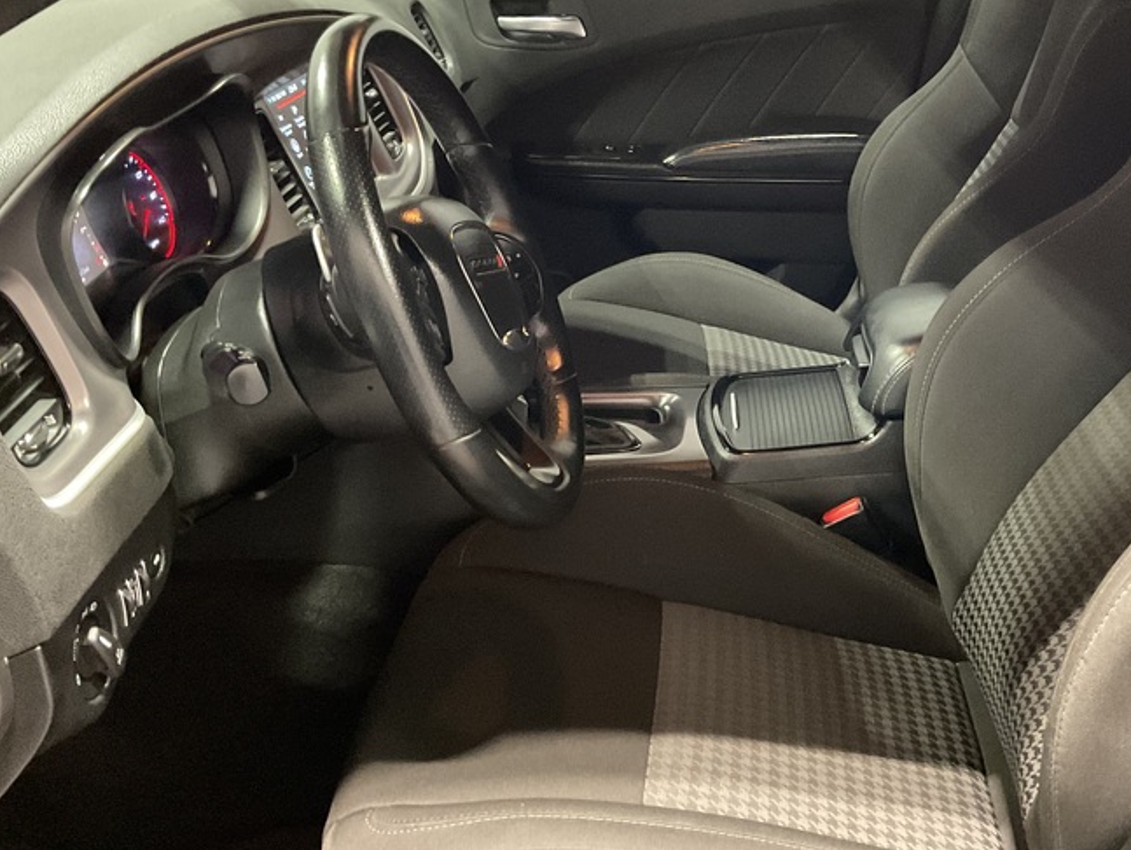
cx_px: 753
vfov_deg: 33.4
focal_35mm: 43
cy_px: 304
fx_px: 1406
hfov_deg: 43.2
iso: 500
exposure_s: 1/30
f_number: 1.8
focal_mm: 3
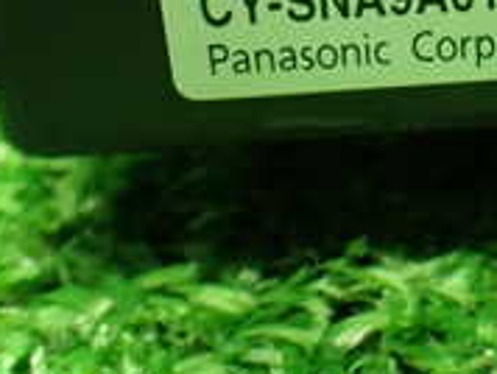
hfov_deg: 18.4
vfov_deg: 14.2
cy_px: -98
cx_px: 598
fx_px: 1452
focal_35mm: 101
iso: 800
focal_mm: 5.4
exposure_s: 1/50
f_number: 2.3
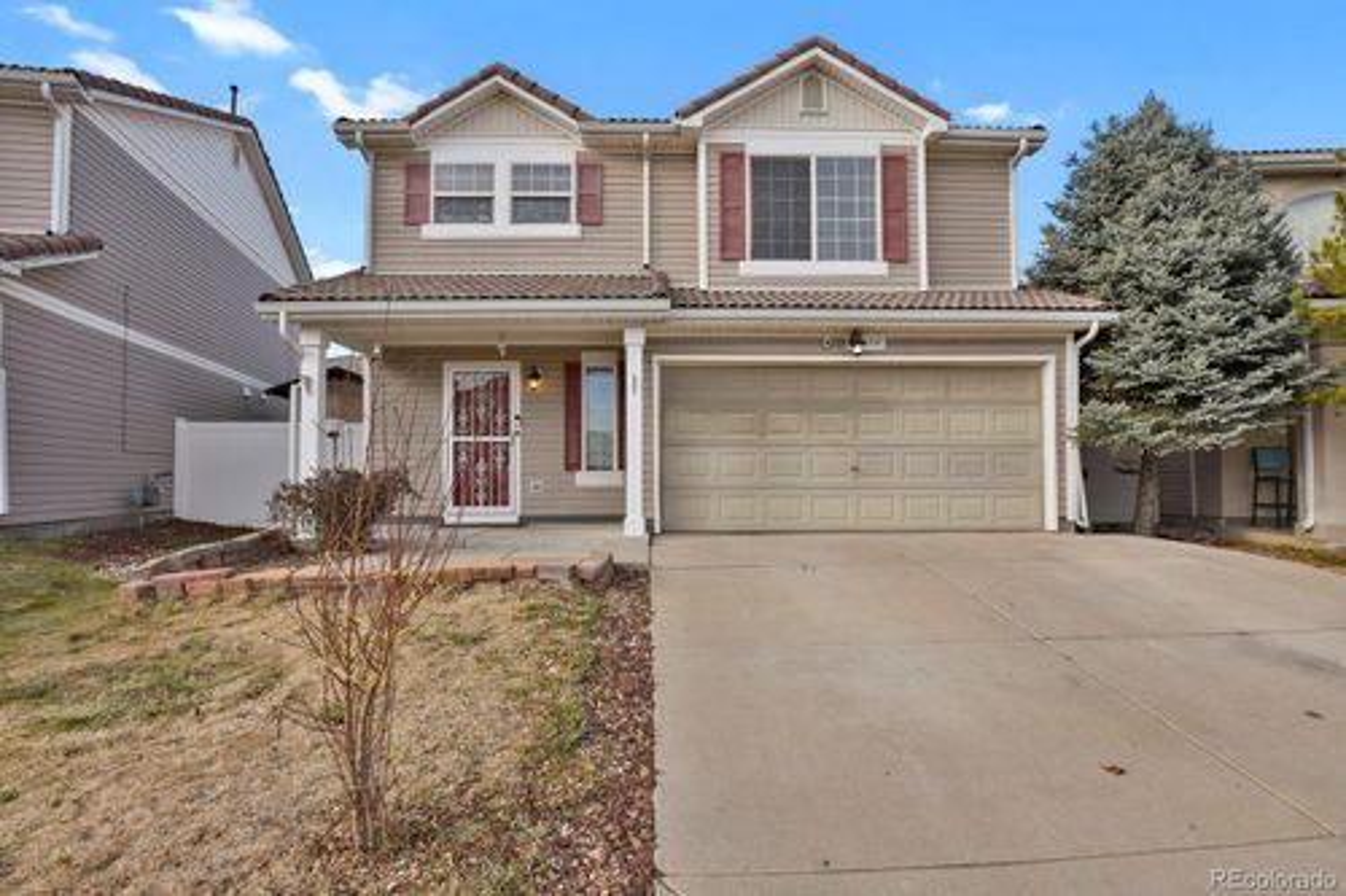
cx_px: 673
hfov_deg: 93.3
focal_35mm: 17
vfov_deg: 70.4
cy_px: 448
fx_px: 635
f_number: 8
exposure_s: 1/60
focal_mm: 17
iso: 250
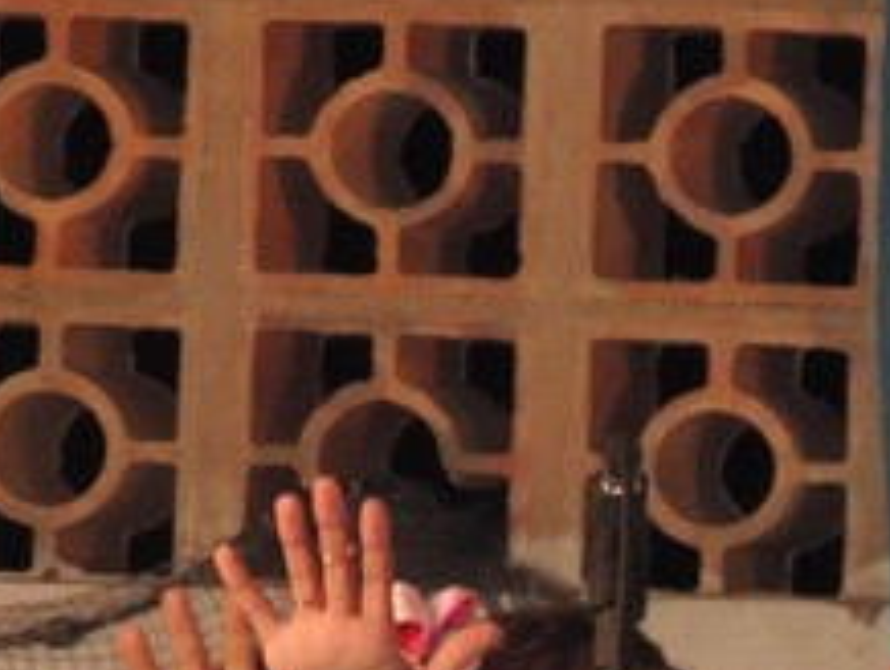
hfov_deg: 1.7
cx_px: 498
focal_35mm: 1192
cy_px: 1107
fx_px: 30681
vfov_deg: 1.2
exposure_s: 1/60
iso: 720
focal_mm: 57.9
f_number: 4.8
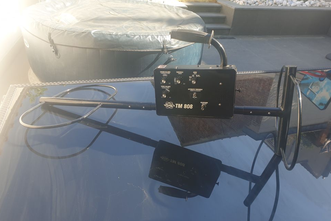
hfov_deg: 65.5
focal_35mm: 28
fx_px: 257
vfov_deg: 46.3
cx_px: 162
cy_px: 122
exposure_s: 1/246
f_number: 2.4
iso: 50
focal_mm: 4.3
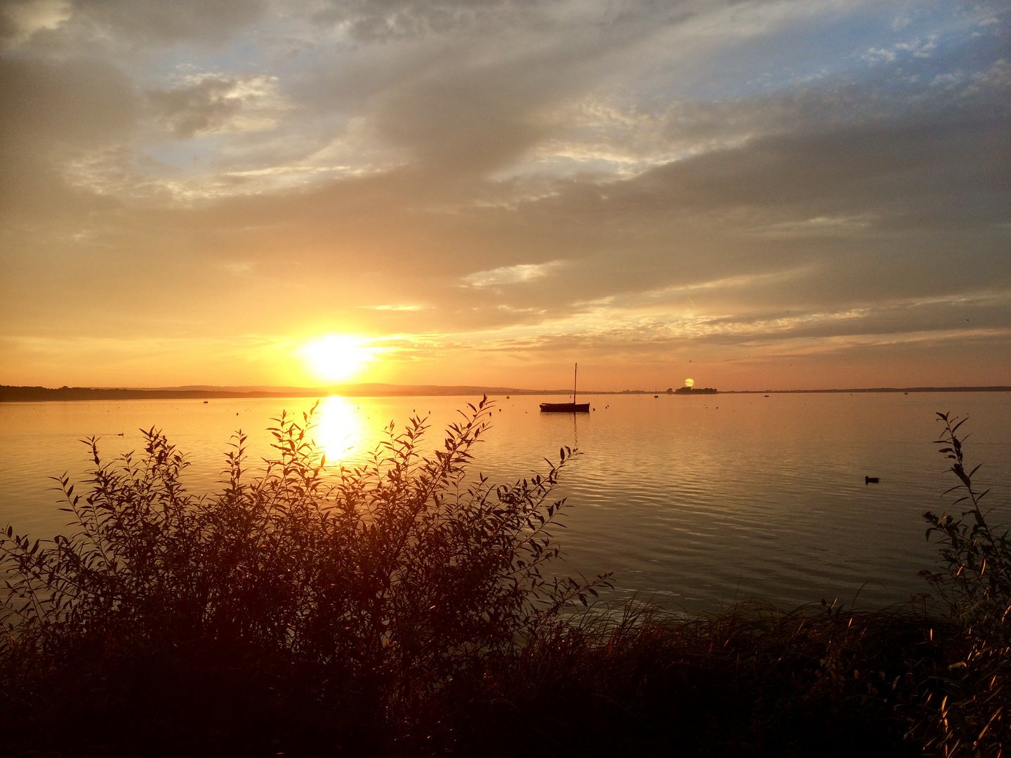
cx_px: 506
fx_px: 847
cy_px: 379
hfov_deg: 61.7
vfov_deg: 48.2
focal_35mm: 29
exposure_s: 1/933
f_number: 2.2
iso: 32
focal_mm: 4.15
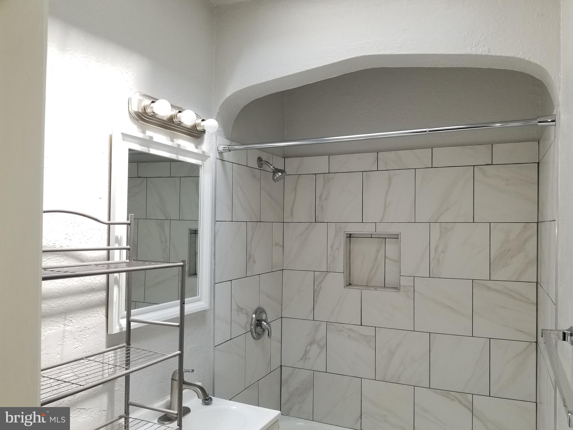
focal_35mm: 26
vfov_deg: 53.1
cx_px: 286
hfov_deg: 67.3
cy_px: 215
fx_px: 430
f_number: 1.7
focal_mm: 4.25
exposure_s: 1/120
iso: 80
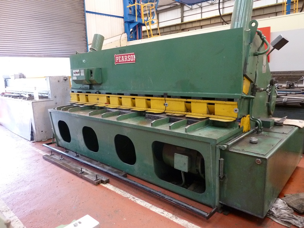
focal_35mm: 25
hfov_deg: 69.4
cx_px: 152
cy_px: 114
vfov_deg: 54.9
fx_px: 220
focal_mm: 4.1
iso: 400
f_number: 3.3
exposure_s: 1/15
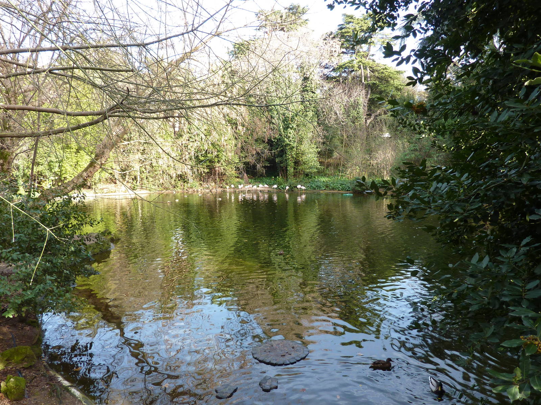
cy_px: 202
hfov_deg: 69.4
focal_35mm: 25
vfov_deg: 54.9
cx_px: 270
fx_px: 391
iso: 80
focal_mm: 4.1
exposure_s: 1/80
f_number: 3.3
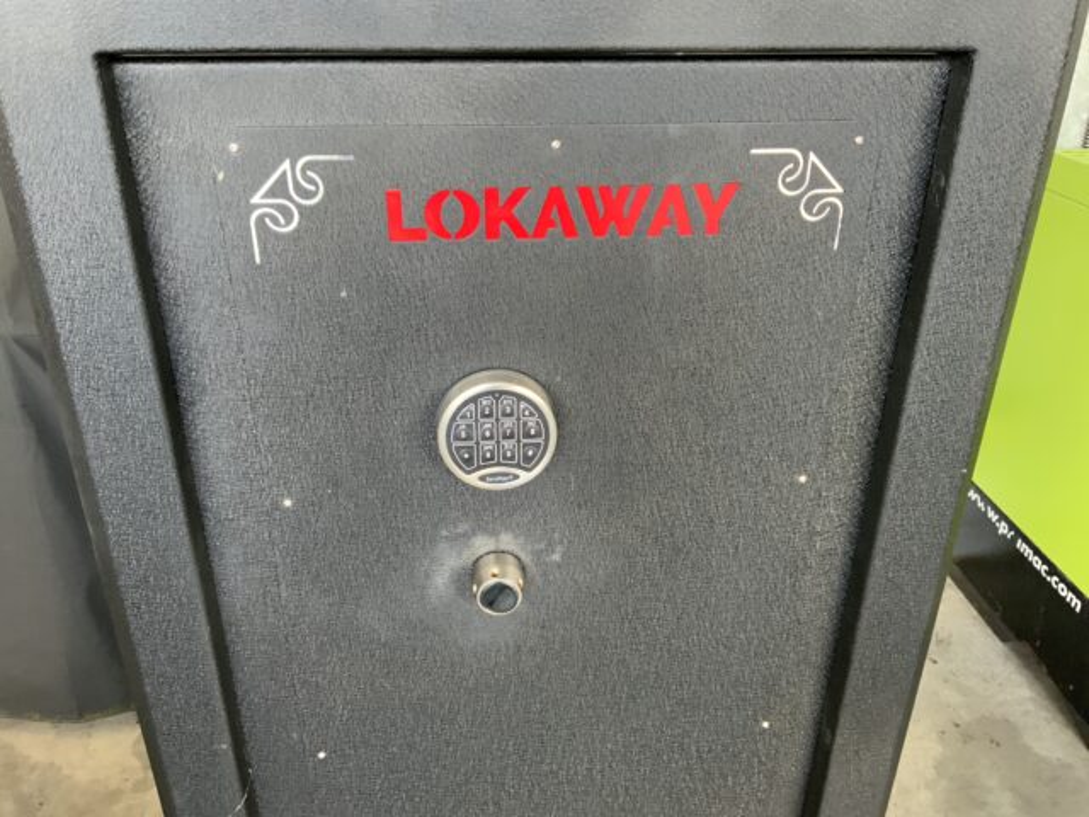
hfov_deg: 61.7
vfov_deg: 48.2
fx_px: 912
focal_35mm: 29
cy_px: 408
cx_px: 544
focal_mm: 3
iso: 160
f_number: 1.8
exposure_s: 1/60
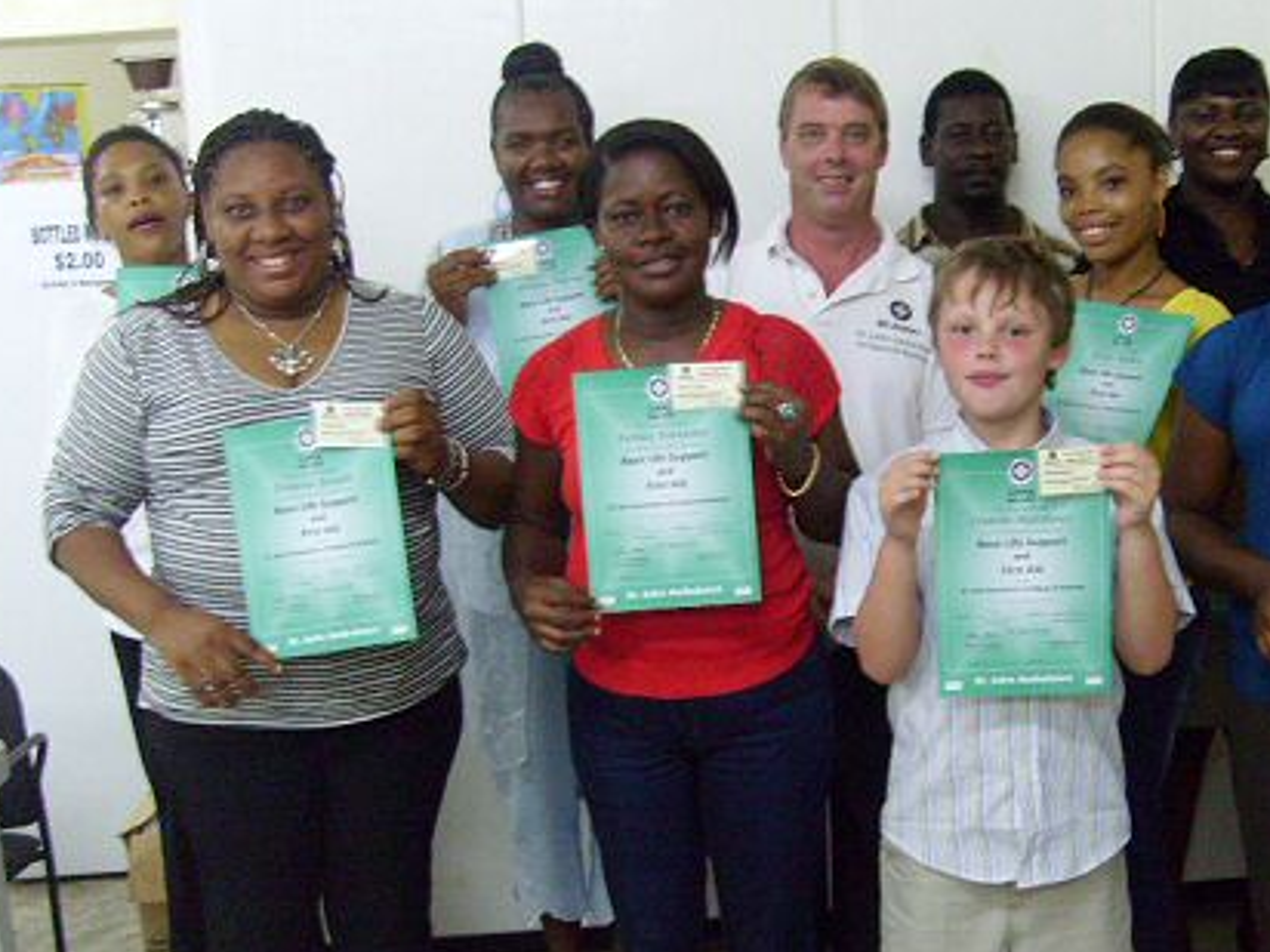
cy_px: 638
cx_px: 879
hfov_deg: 37.0
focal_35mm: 51
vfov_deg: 28.4
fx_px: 1871
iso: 200
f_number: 2.8
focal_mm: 5.8
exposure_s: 1/10
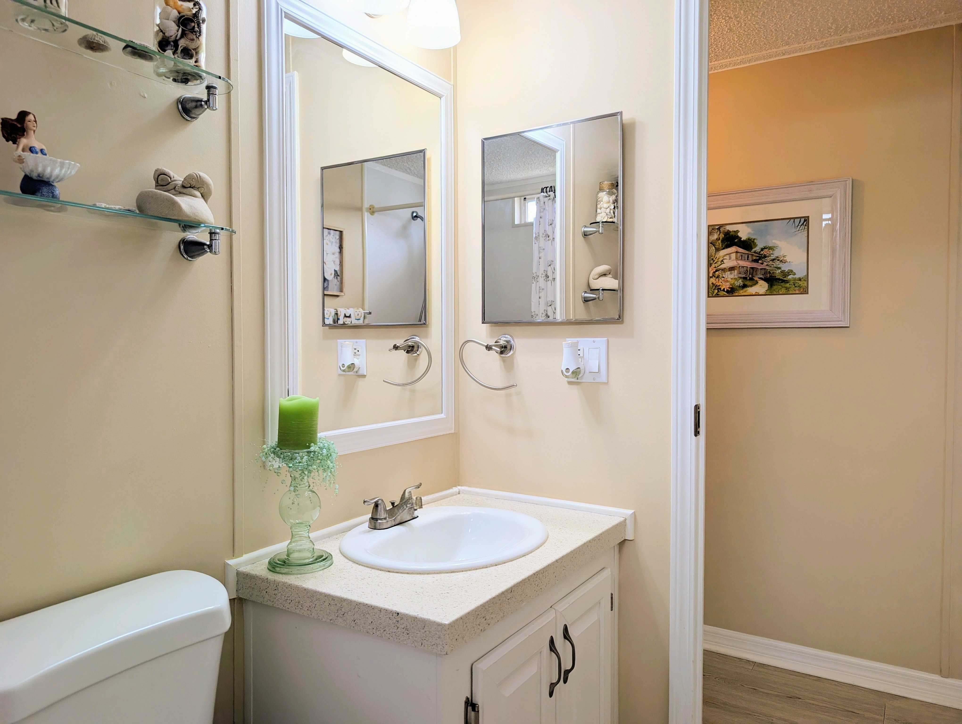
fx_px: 668
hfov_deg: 71.5
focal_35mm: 24
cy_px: 362
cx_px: 481
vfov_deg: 56.9
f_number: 1.68
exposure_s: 1/120
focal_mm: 6.9
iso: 37
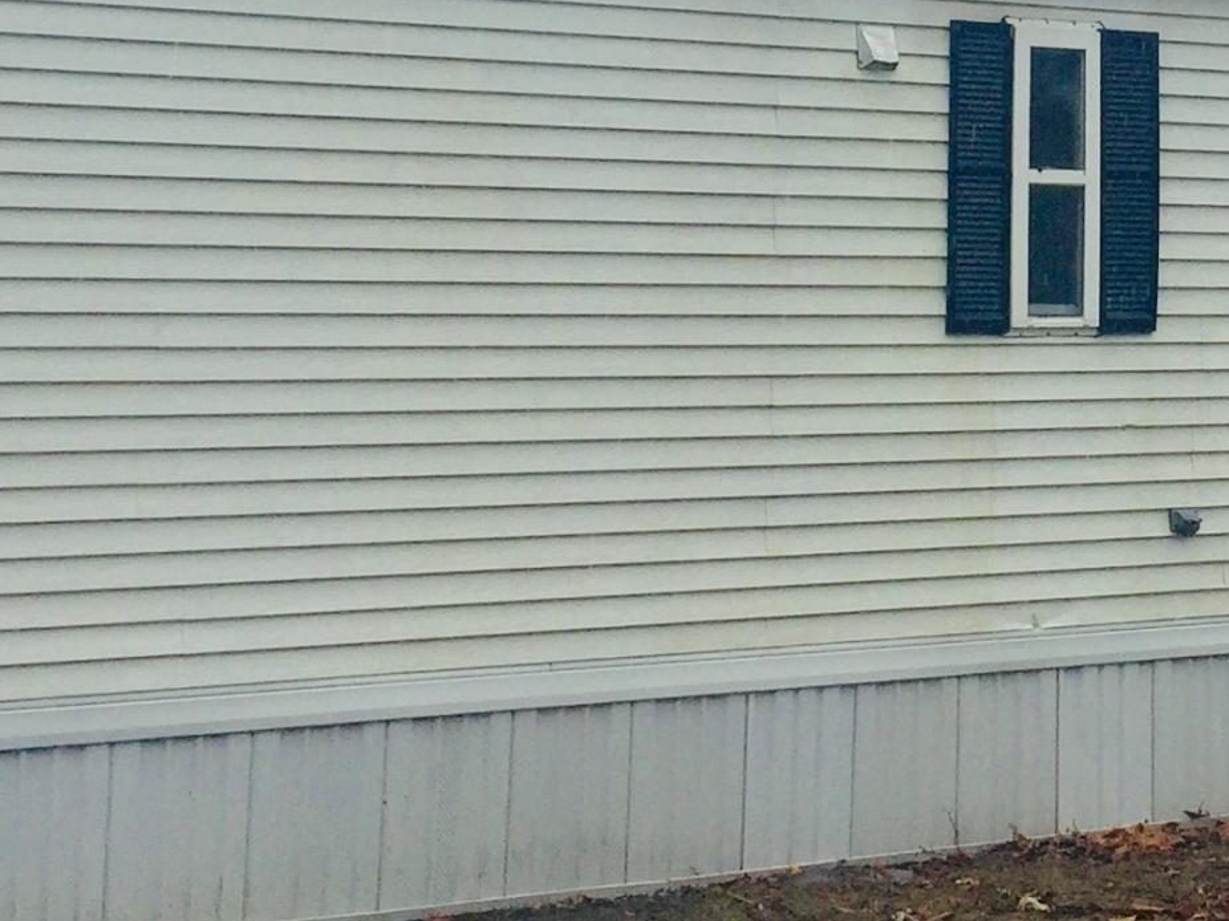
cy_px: 54
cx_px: 1099
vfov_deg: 15.5
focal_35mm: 94
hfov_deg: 20.5
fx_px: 3336
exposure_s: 1/425
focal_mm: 4.15
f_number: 2.2
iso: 32
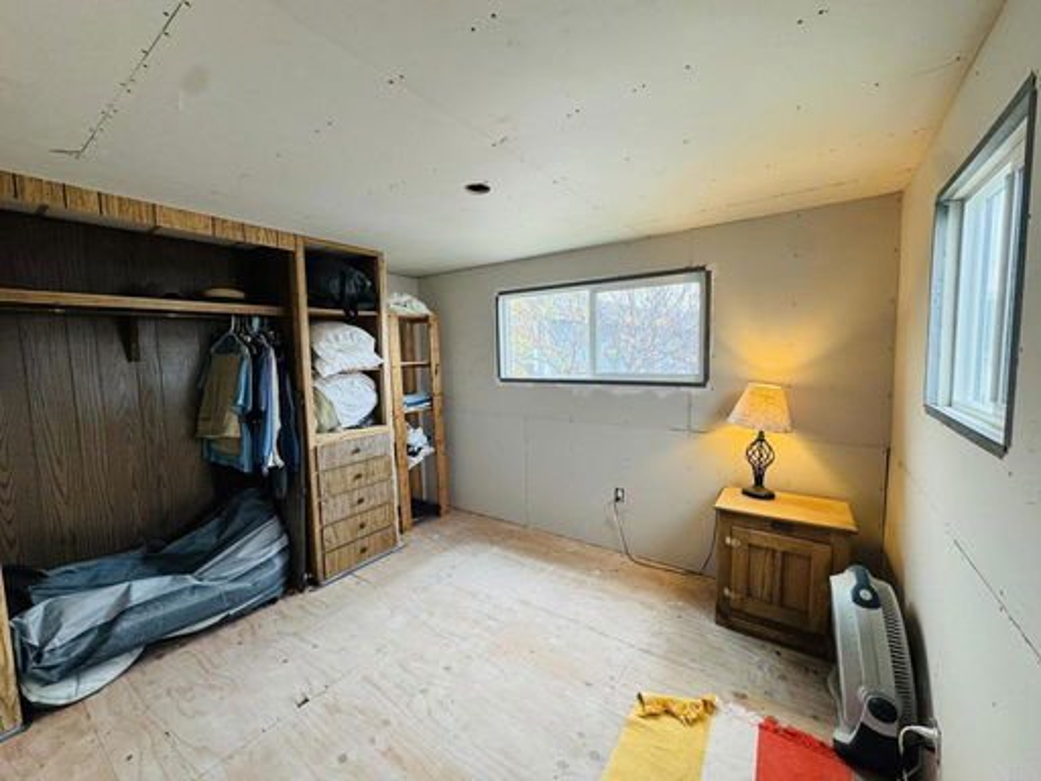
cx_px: 520
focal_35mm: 14
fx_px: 421
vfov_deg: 85.7
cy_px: 390
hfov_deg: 102.1
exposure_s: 1/120
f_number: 2.2
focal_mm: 2.22
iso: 200
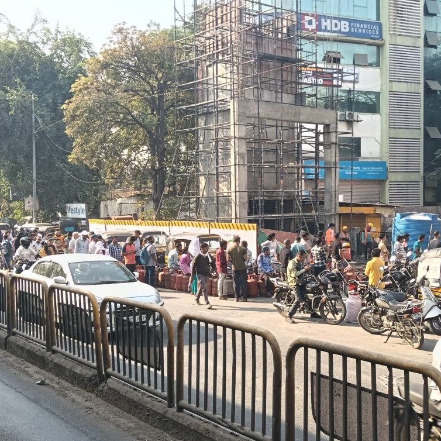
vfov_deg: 40.0
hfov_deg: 40.0
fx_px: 605
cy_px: 220
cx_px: 240
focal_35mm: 42
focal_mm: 3.98
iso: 50
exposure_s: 1/170
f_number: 1.8
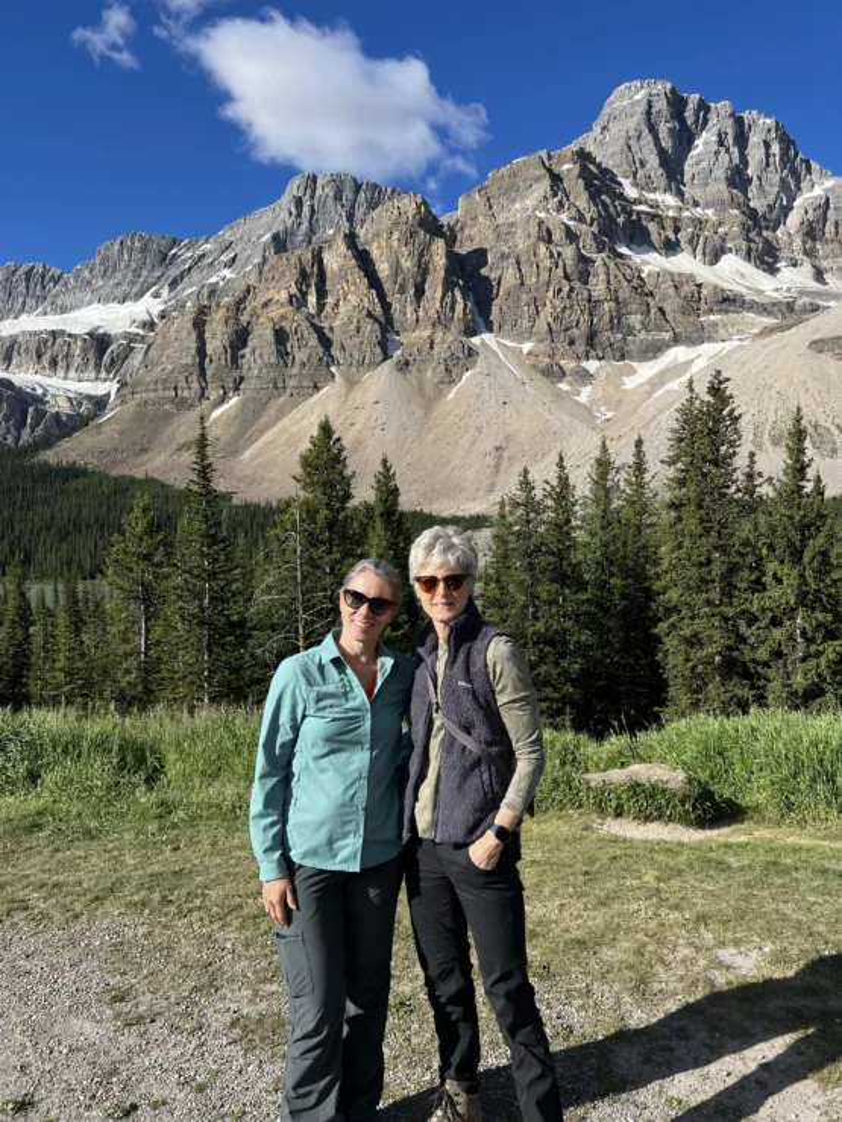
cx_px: 421
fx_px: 843
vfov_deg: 67.3
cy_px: 561
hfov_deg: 53.1
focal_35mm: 26
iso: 50
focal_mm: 5.7
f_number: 1.5
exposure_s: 1/3460
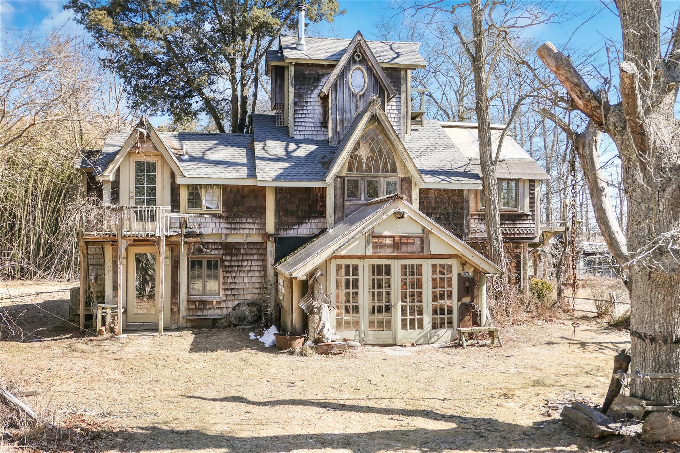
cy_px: 226
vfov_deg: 42.3
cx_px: 340
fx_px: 585
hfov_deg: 60.3
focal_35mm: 31
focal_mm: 11.2
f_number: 2.8
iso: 125
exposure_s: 1/800
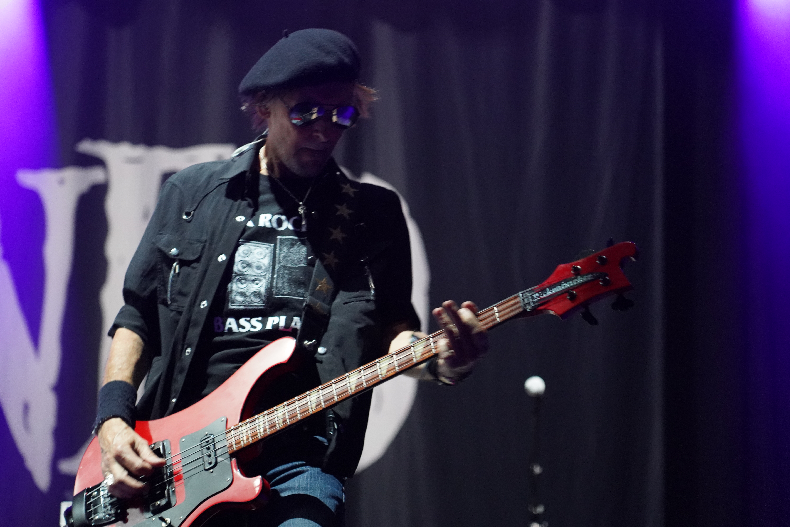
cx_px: 395
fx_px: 2304
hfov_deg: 19.5
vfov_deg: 13.0
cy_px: 264
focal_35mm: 105
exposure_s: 1/160
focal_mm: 105
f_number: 4
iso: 8000
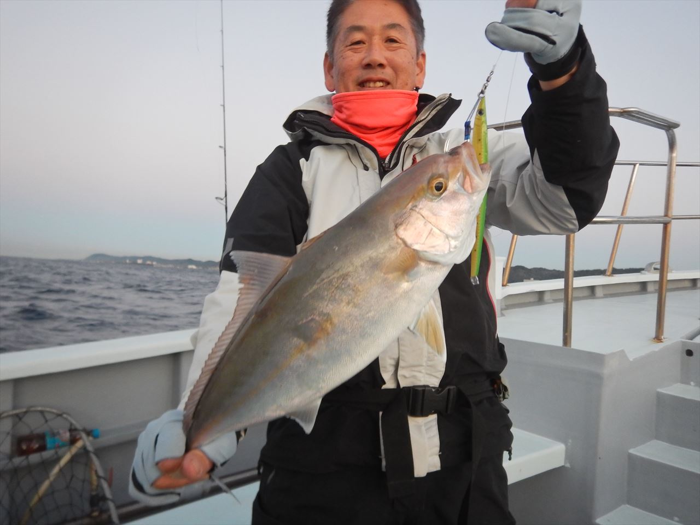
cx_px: 350
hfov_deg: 71.6
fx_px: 485
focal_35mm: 24
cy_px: 262
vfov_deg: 56.8
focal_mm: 4.3
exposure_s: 1/30
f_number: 2.8
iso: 320
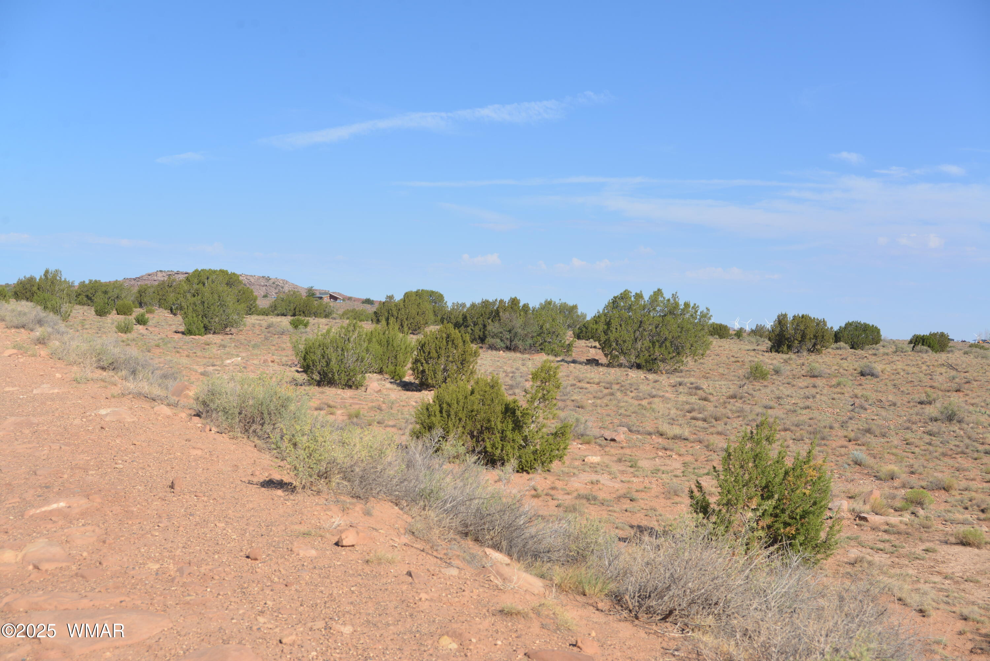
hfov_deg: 44.5
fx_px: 1210
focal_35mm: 44
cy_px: 330
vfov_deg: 30.5
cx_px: 495
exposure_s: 1/250
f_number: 8
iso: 100
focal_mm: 44
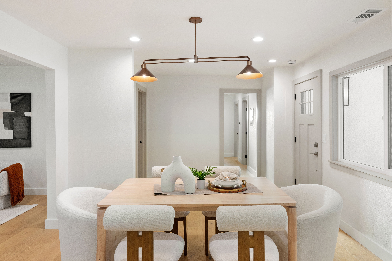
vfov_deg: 53.1
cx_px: 196
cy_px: 130
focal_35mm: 24
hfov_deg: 73.7
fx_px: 261
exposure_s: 1/6
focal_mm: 24
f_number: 9
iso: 400
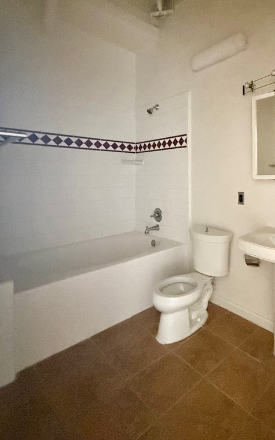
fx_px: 240
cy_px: 180
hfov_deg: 55.6
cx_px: 219
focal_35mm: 20
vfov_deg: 84.2
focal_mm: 2.22
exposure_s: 1/15
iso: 3200
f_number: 2.2
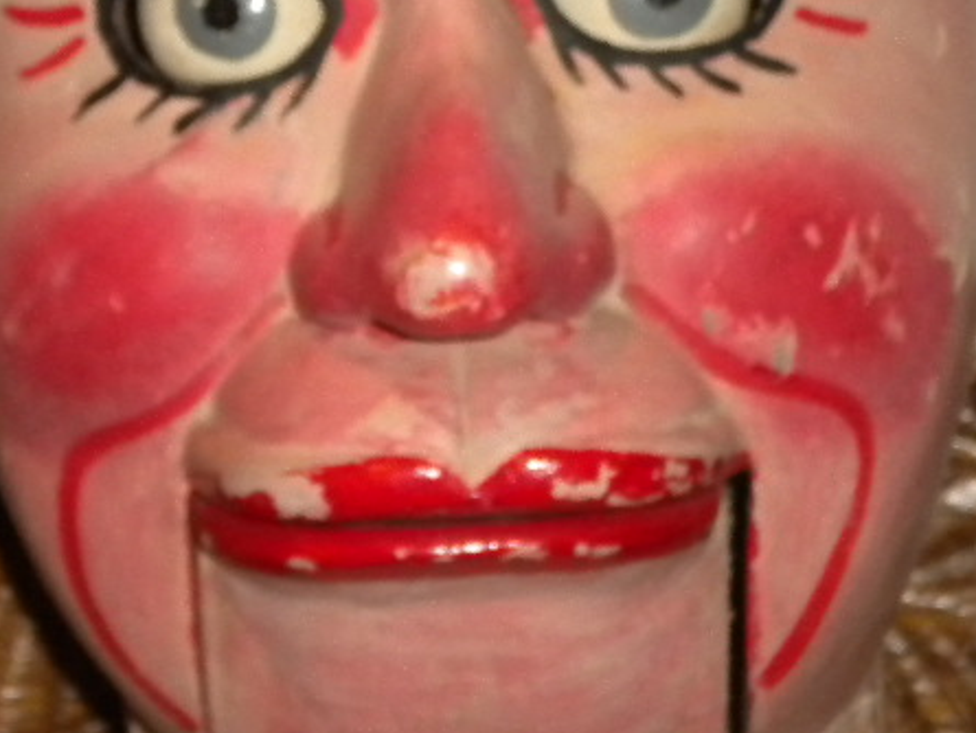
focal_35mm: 221
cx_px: 439
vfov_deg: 6.7
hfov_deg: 9.0
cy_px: 151
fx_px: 6233
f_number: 5.7
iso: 400
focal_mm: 17.3
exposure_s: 1/60
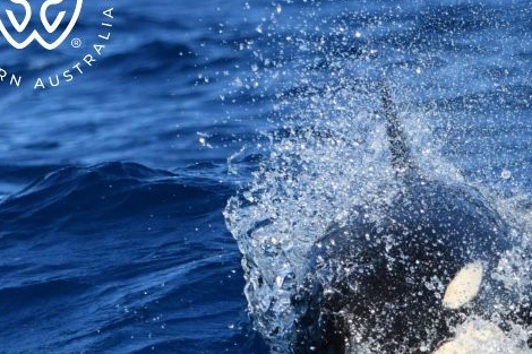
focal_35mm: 460
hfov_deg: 4.5
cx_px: 403
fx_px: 6795
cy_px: 225
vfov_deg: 3.0
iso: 1100
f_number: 5.6
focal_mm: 270
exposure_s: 1/8000
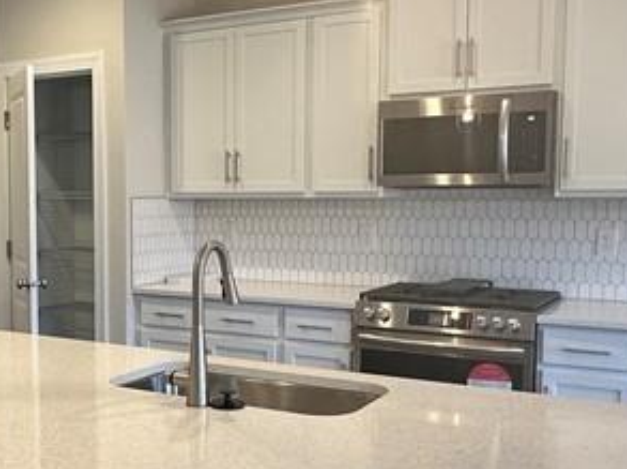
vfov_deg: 29.6
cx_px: 143
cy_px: 272
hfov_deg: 37.8
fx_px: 886
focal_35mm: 49
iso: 250
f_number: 2.2
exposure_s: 1/120
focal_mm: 2.22
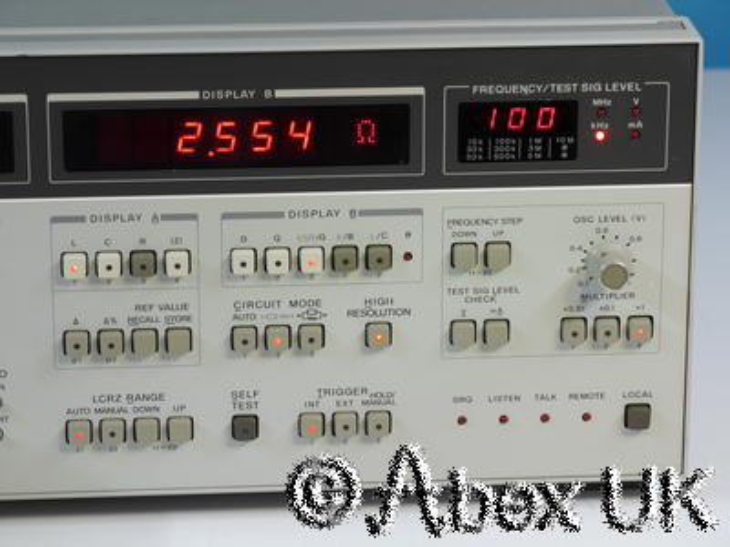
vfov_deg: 9.2
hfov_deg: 12.2
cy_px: 274
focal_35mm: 162
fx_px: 3416
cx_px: 365
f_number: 8
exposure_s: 1/4
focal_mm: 81
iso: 200
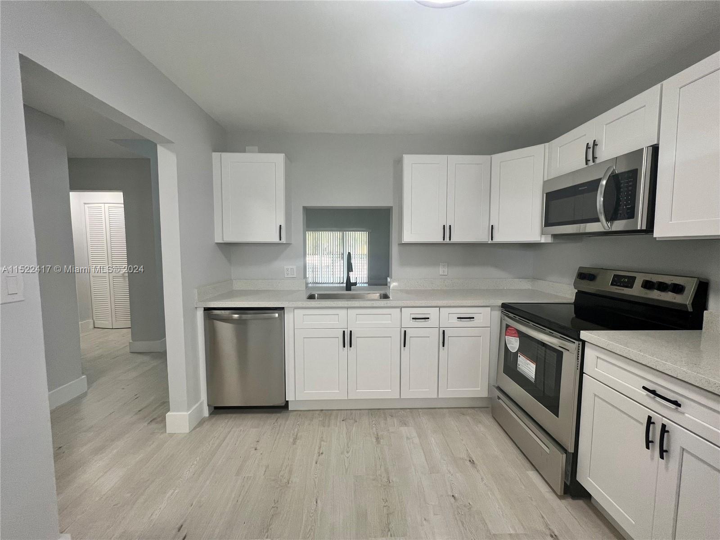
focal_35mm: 13
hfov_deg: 106.2
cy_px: 270
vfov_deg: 89.9
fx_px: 270
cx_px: 360
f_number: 1.8
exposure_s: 1/120
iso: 125
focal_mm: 1.57
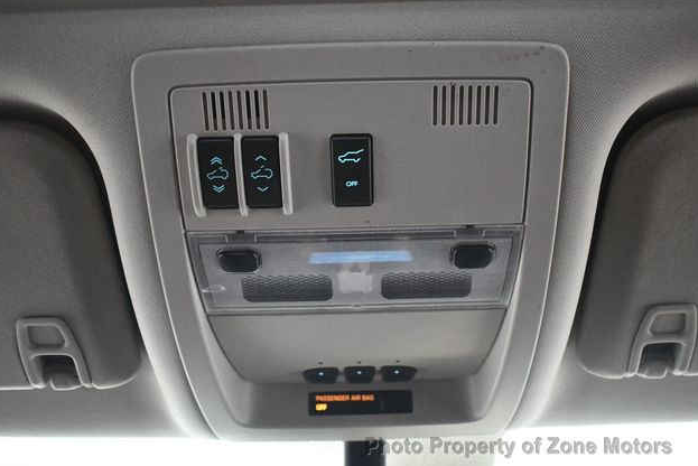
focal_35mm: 37
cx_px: 352
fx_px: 718
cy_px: 229
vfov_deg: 36.0
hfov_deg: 51.9
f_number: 3.5
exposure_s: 1/60
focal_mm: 18
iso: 4500
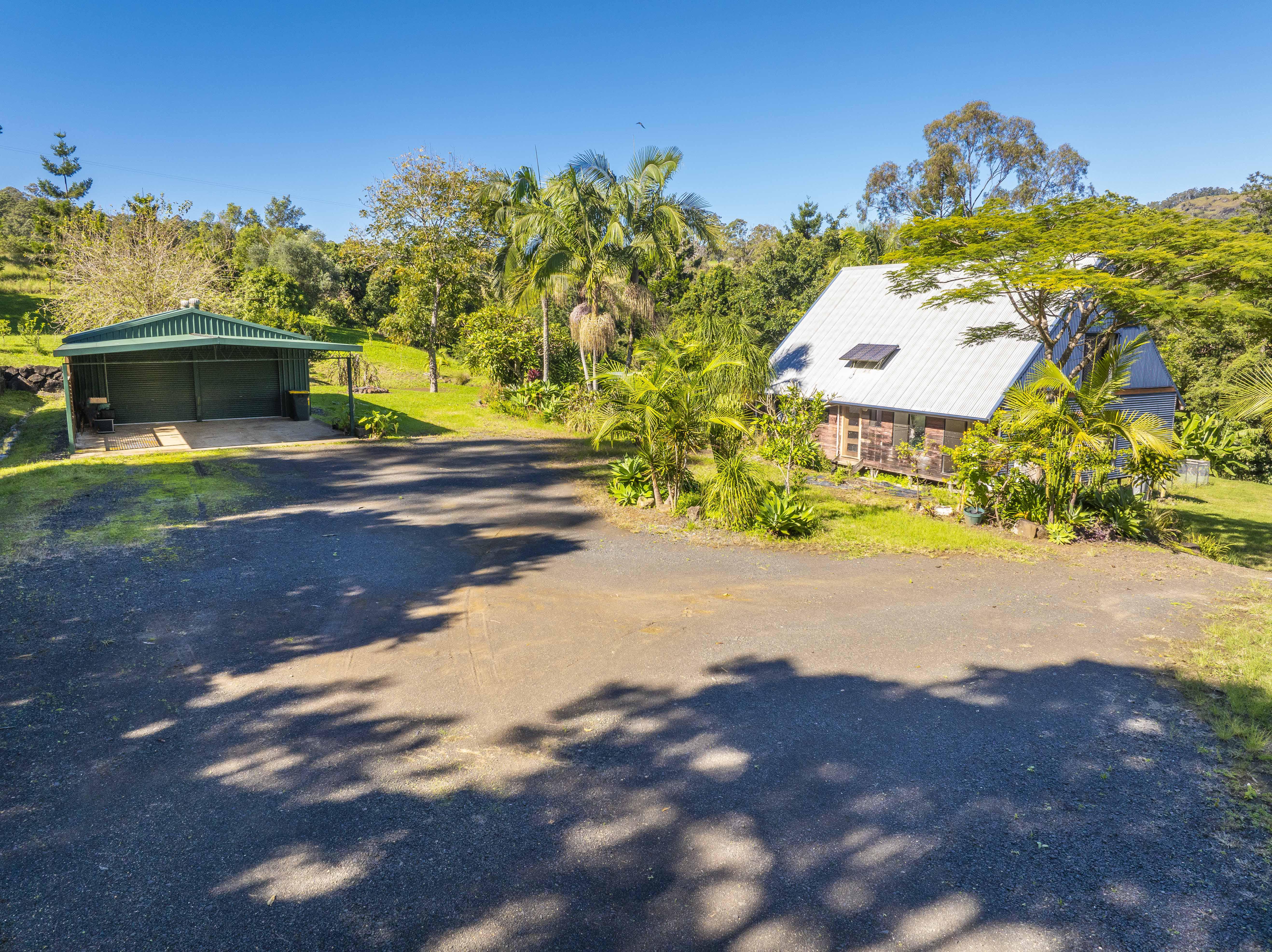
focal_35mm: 24
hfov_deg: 71.6
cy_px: 476
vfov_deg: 56.8
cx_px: 636
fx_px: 881
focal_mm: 12.29
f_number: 6.3
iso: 100
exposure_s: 1/160
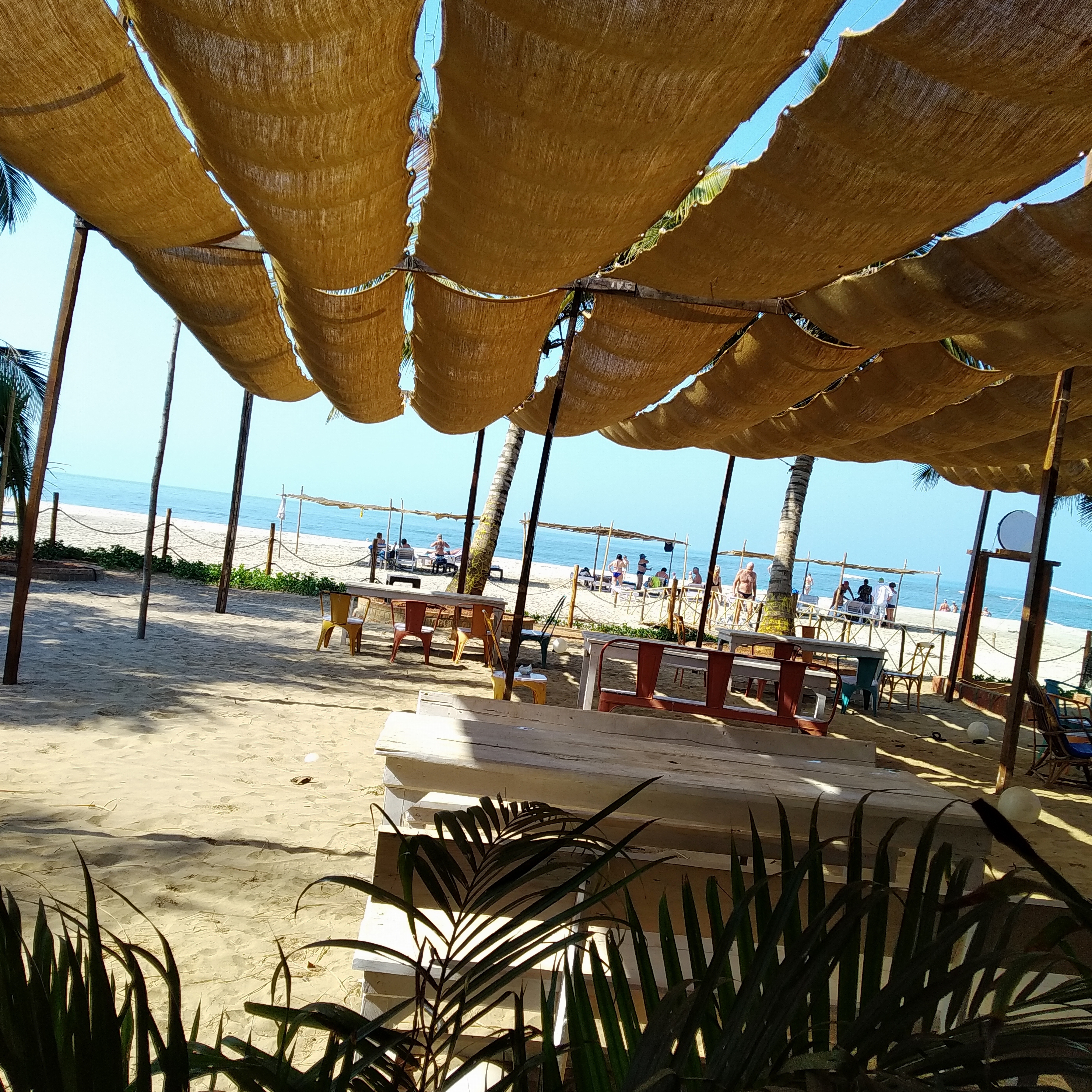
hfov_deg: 52.5
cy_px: 597
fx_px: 1106
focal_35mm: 31
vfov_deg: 52.5
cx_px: 542
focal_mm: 3.82
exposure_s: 1/605
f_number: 2.2
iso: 100
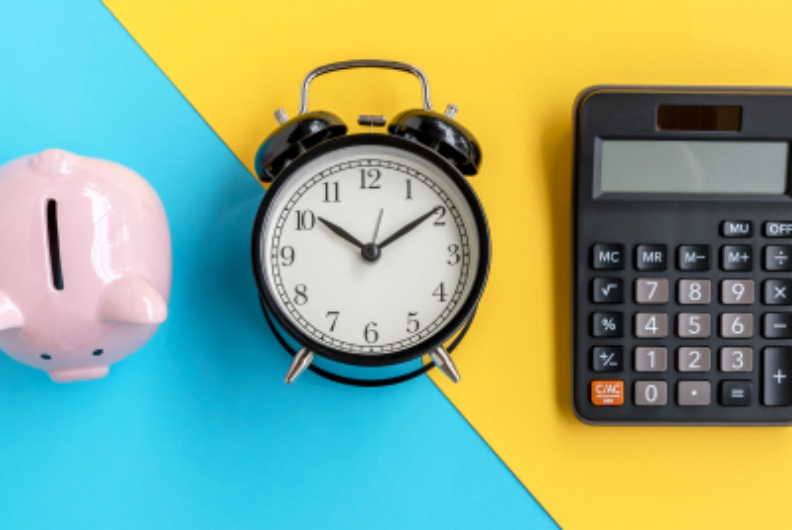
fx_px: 1586
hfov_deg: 28.0
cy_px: 244
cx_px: 392
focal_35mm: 72
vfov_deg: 19.0
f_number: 8
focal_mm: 48
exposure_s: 1/200
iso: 200
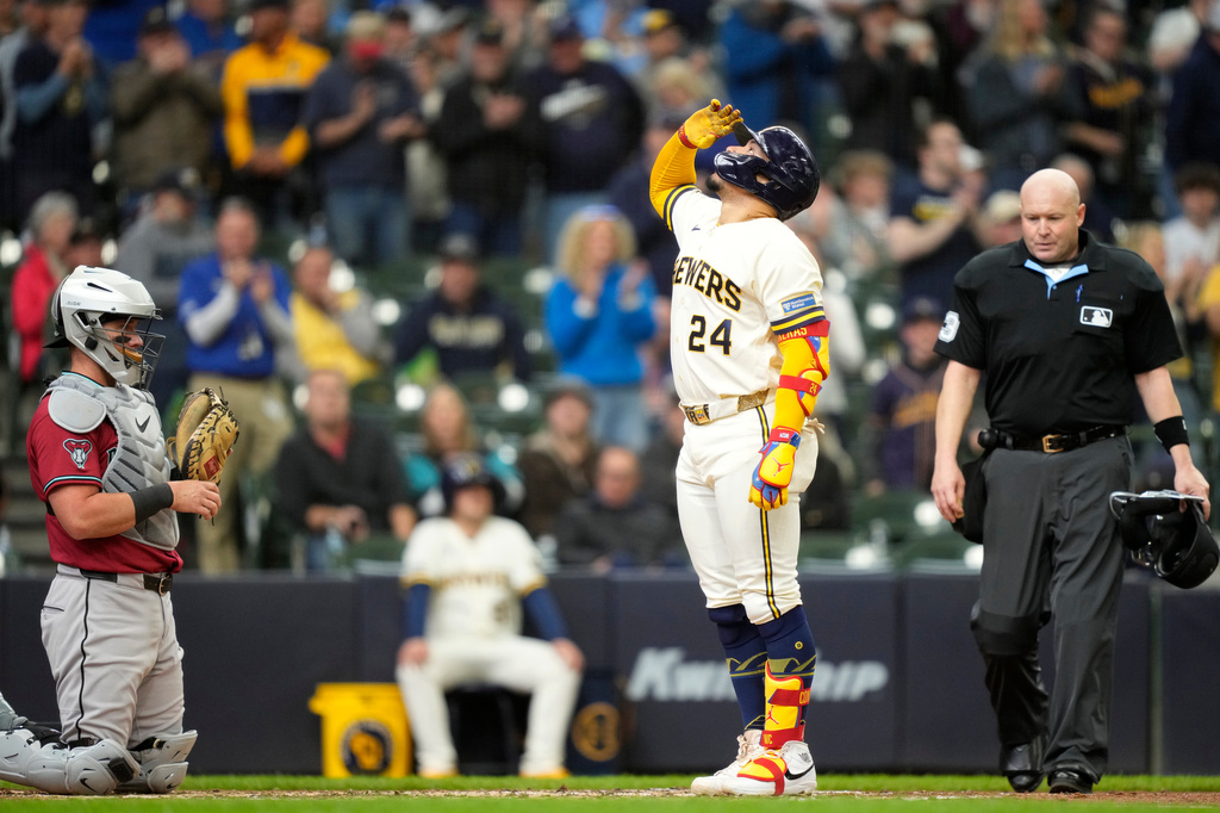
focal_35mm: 400
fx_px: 13550
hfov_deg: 5.2
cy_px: 406
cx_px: 610
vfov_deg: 3.4
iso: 2500
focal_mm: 400
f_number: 2.8
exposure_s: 1/1600
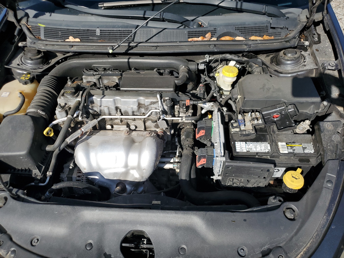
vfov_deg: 53.1
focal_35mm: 26
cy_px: 129
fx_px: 258
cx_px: 172
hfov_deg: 67.3
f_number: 1.5
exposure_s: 1/3333
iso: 50
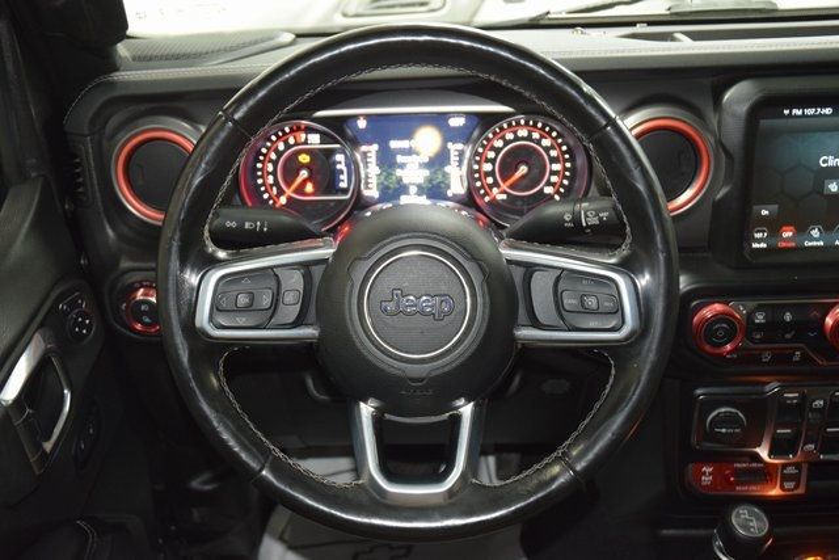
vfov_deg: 33.0
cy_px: 280
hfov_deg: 47.9
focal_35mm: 40
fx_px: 944
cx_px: 420
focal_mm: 27
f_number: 3.8
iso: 1800
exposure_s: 1/13
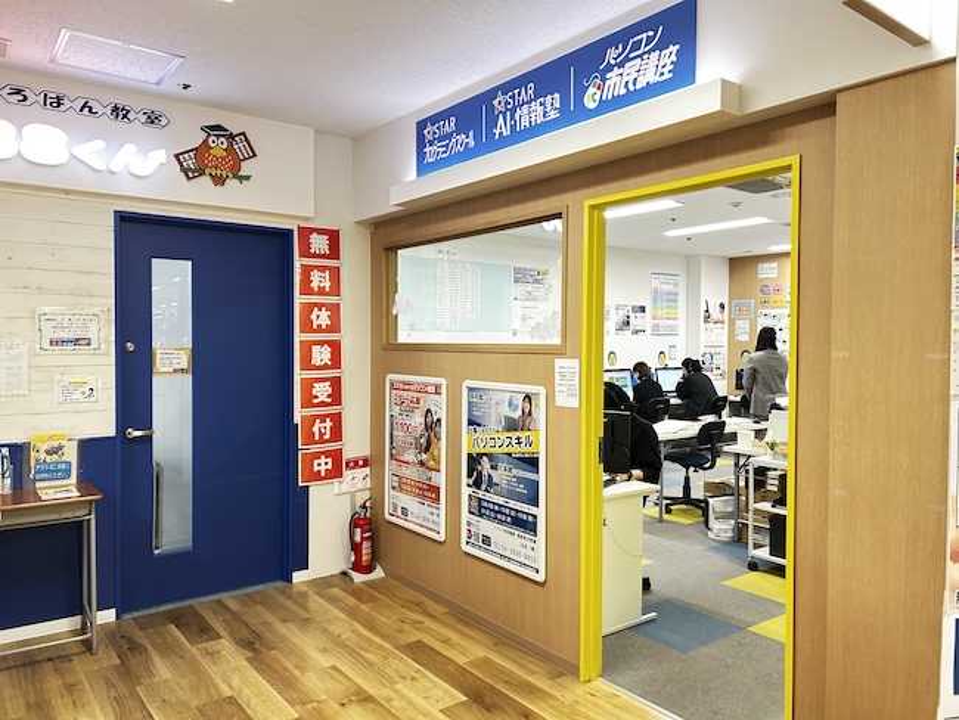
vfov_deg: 53.1
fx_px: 721
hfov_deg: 67.3
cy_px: 360
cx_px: 480
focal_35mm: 26
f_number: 1.5
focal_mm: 5.7
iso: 250
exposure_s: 1/50
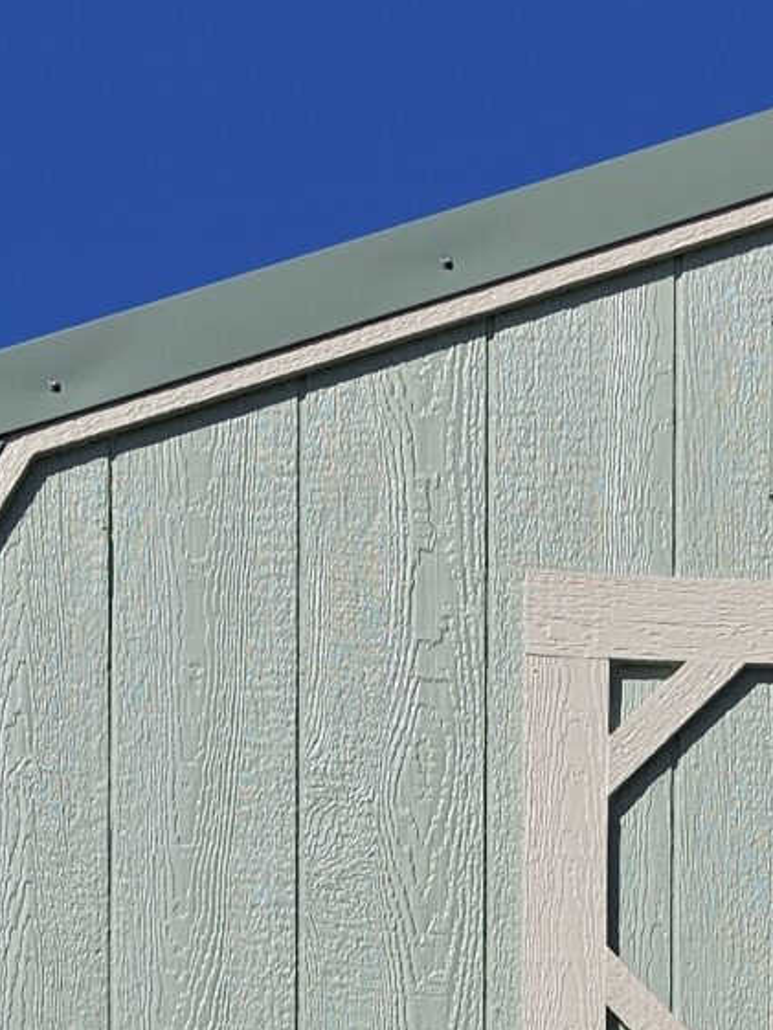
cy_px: 1946
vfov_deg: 15.6
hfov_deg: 13.7
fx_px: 3125
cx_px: 892
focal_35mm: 105
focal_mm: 6.3
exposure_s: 1/2000
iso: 12
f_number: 1.7
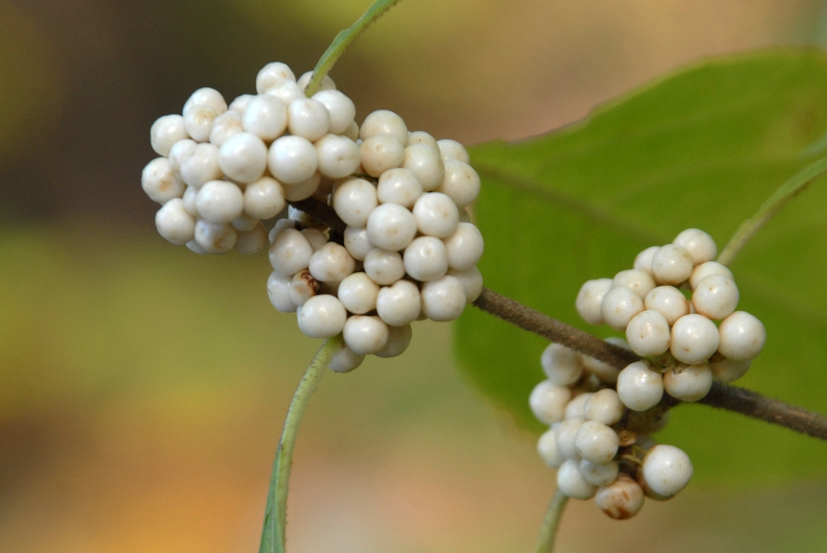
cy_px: 276
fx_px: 10348
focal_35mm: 450
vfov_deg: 3.1
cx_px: 414
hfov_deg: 4.6
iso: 400
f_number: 6.3
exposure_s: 1/125
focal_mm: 300
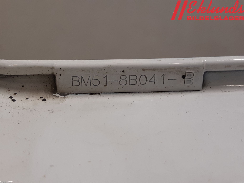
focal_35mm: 26
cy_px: 92
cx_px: 122
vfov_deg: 53.1
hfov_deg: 67.3
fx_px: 183
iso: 64
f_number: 1.7
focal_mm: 3.93
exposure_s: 1/50
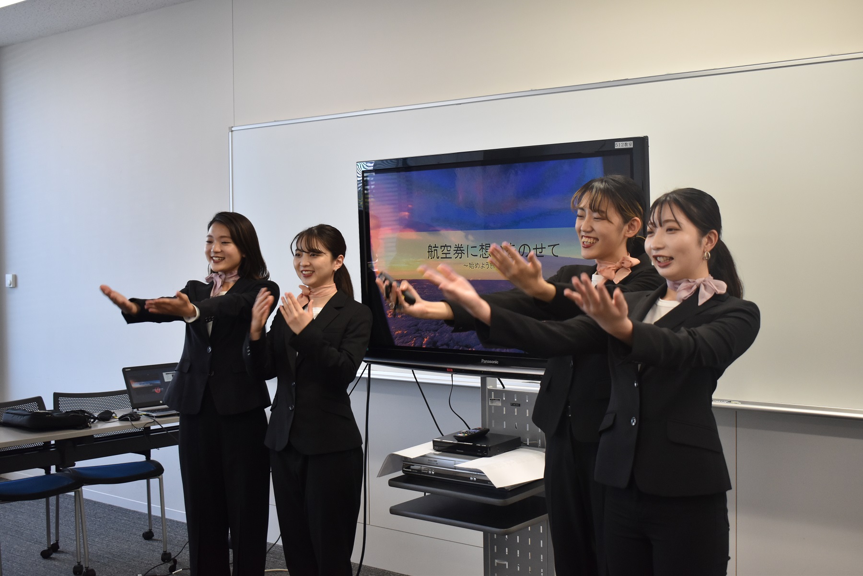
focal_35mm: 45
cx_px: 432
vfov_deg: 29.9
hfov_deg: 43.6
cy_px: 288
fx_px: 1079
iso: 800
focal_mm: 30
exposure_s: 1/160
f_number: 4.2
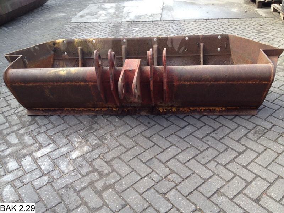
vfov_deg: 40.7
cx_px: 142
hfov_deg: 52.6
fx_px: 287
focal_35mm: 35
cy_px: 106
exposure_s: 1/155
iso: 50
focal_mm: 4.28
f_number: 2.4
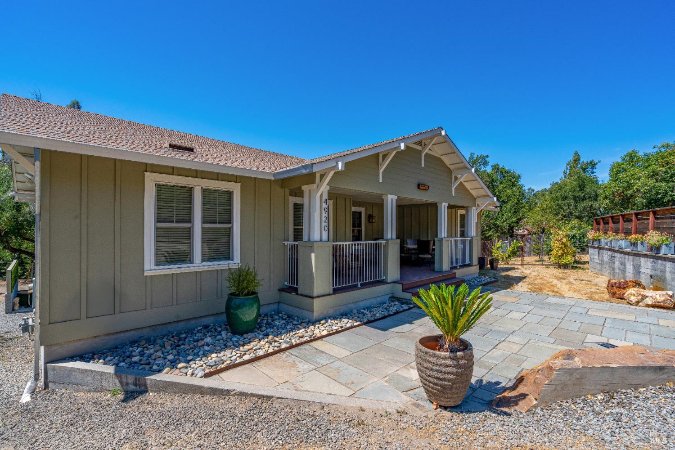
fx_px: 300
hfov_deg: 96.7
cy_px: 225
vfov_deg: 73.7
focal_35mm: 16
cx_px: 338
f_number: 11
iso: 320
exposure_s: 1/400
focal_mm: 16
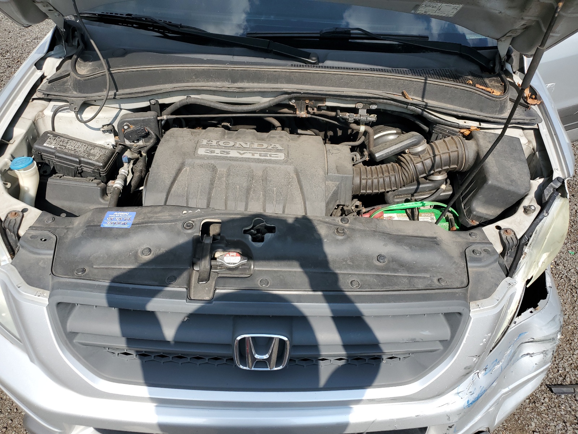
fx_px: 434
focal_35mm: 26
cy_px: 217
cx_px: 289
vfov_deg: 53.1
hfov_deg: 67.3
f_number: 1.5
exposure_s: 1/2000
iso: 50
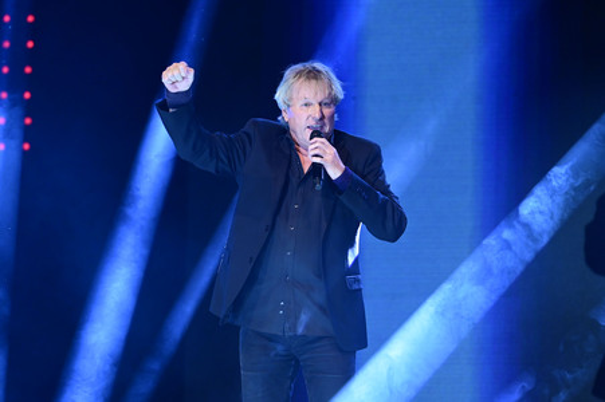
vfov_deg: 6.9
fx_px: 3359
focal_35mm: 200
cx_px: 302
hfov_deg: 10.3
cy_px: 201
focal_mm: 200
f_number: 3.2
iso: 2000
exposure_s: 1/250
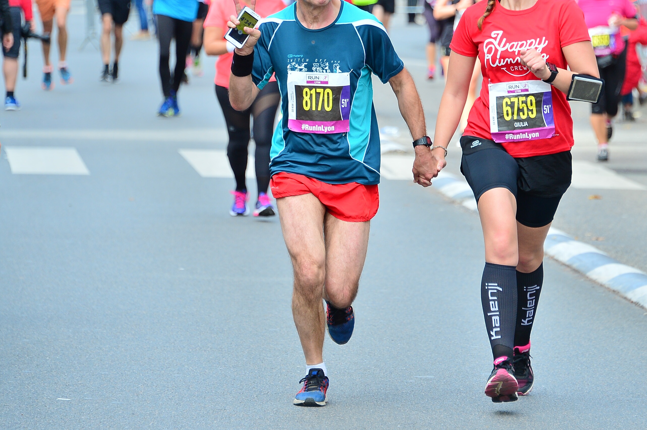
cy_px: 158
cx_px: 413
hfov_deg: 6.8
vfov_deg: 4.5
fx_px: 5422
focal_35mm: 302
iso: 400
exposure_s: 1/640
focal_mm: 210
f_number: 5.6
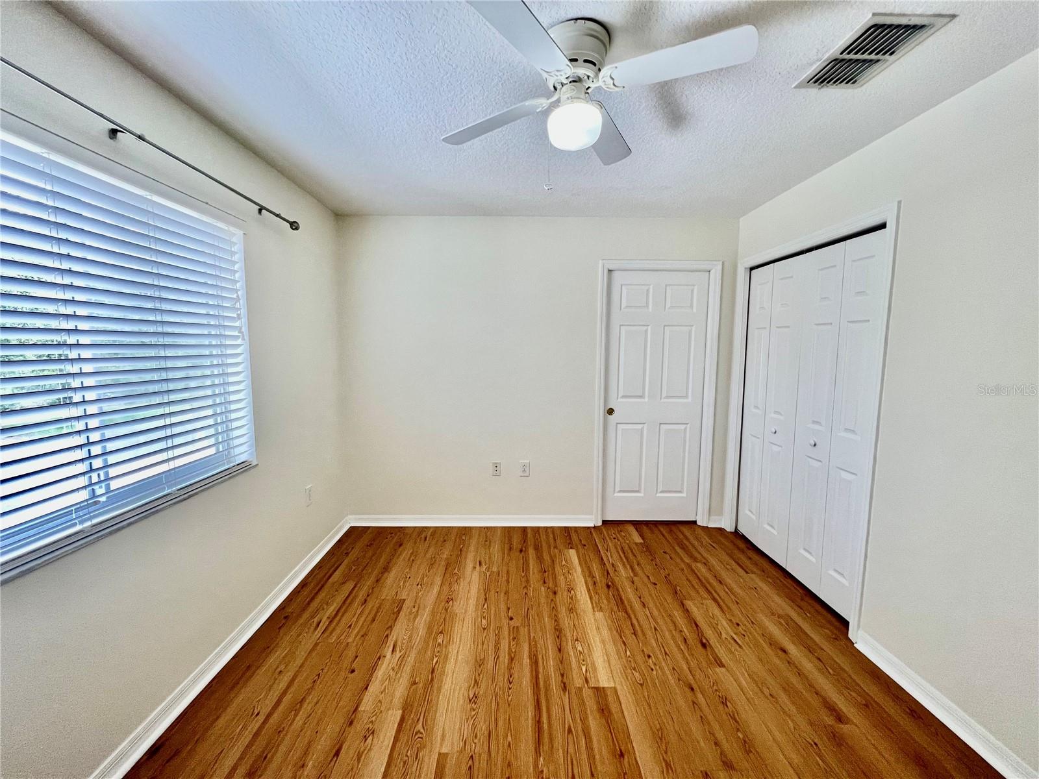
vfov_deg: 89.9
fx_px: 390
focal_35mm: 13
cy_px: 390
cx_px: 520
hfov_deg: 106.2
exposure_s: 1/120
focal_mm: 1.57
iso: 200
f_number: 1.8
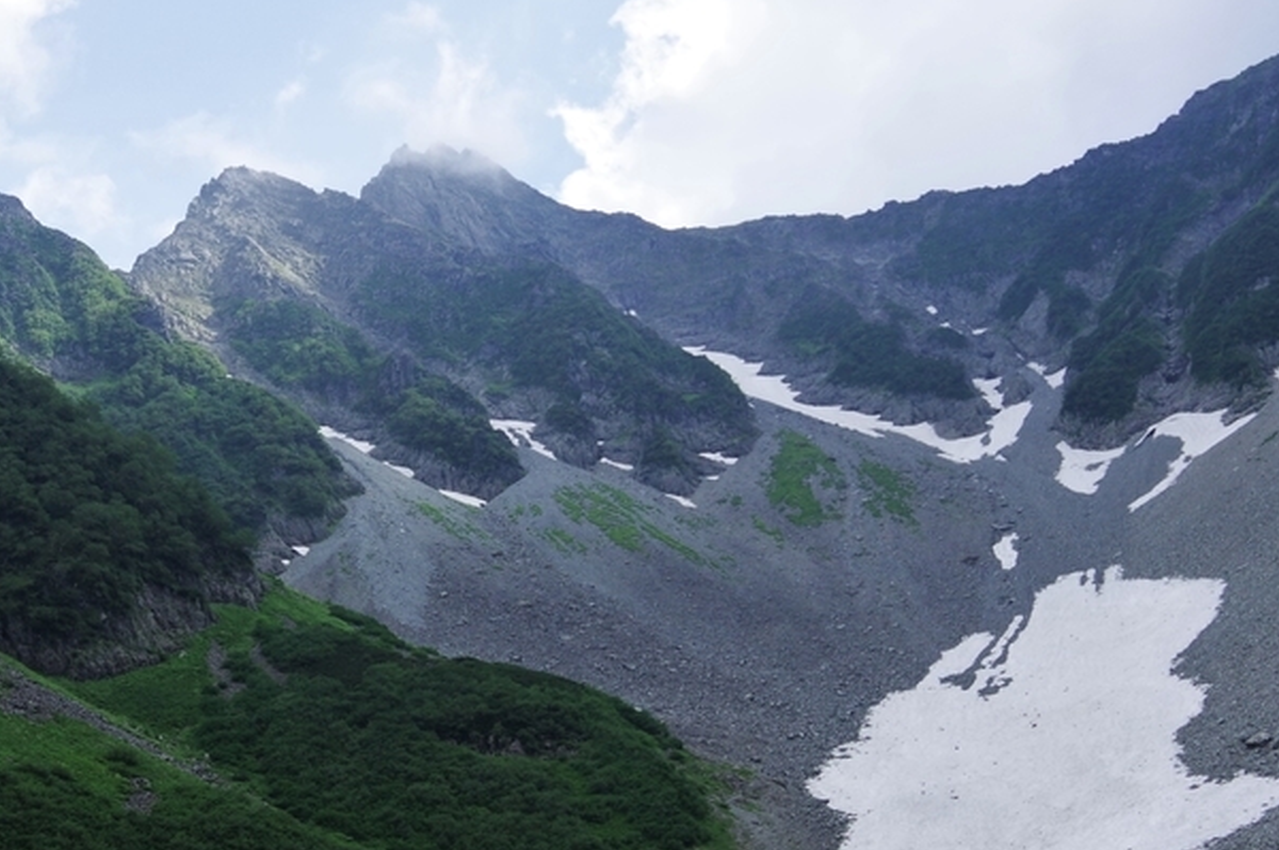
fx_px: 1917
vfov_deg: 25.0
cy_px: 418
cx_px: 450
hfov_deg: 36.6
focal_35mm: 54
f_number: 6.3
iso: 400
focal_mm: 18
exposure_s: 1/640
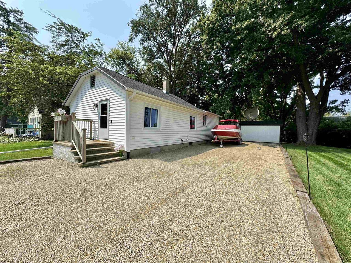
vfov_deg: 85.7
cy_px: 132
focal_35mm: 14
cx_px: 176
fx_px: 142
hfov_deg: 102.1
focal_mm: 2.22
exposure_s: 1/1709
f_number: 2.2
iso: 50
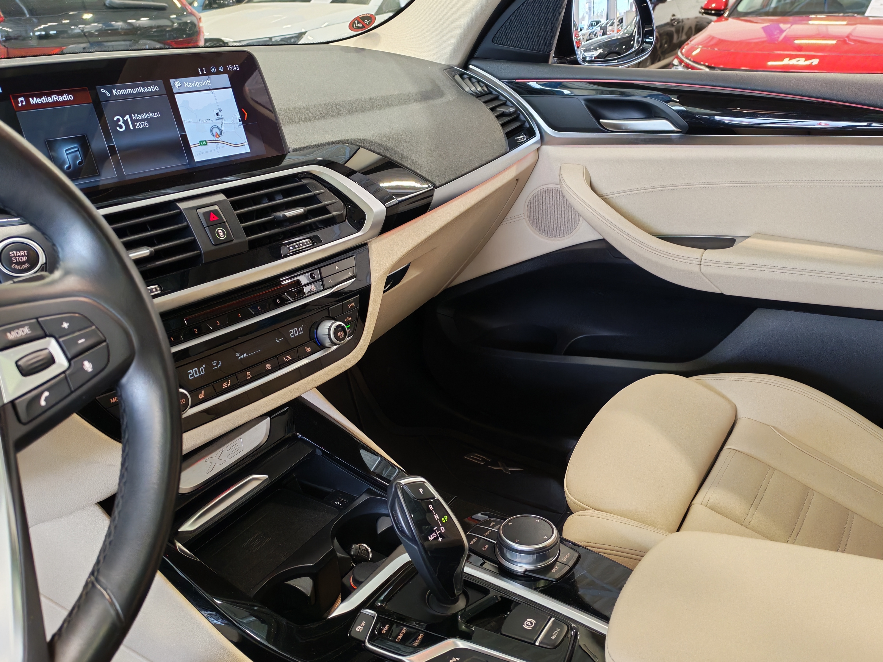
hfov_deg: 58.4
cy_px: 331
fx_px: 791
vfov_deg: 45.4
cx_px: 442
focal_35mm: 31
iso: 809
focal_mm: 6.12
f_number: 1.9
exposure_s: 1/100
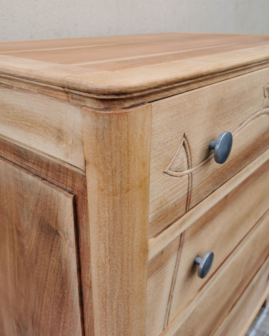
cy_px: 149
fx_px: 318
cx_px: 131
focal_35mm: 32
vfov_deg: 55.5
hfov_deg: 45.8
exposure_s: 1/214
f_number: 1.8
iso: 50
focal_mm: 5.58
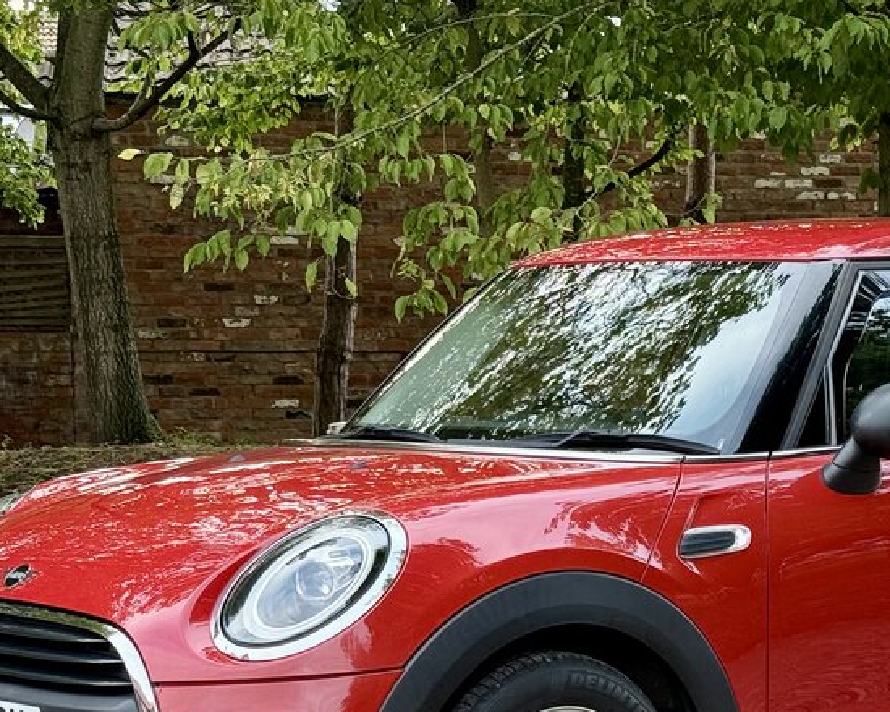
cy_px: 659
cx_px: 722
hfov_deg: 17.5
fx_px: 2871
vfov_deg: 14.0
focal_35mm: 109
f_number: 1.78
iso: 64
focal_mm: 6.76
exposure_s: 1/121
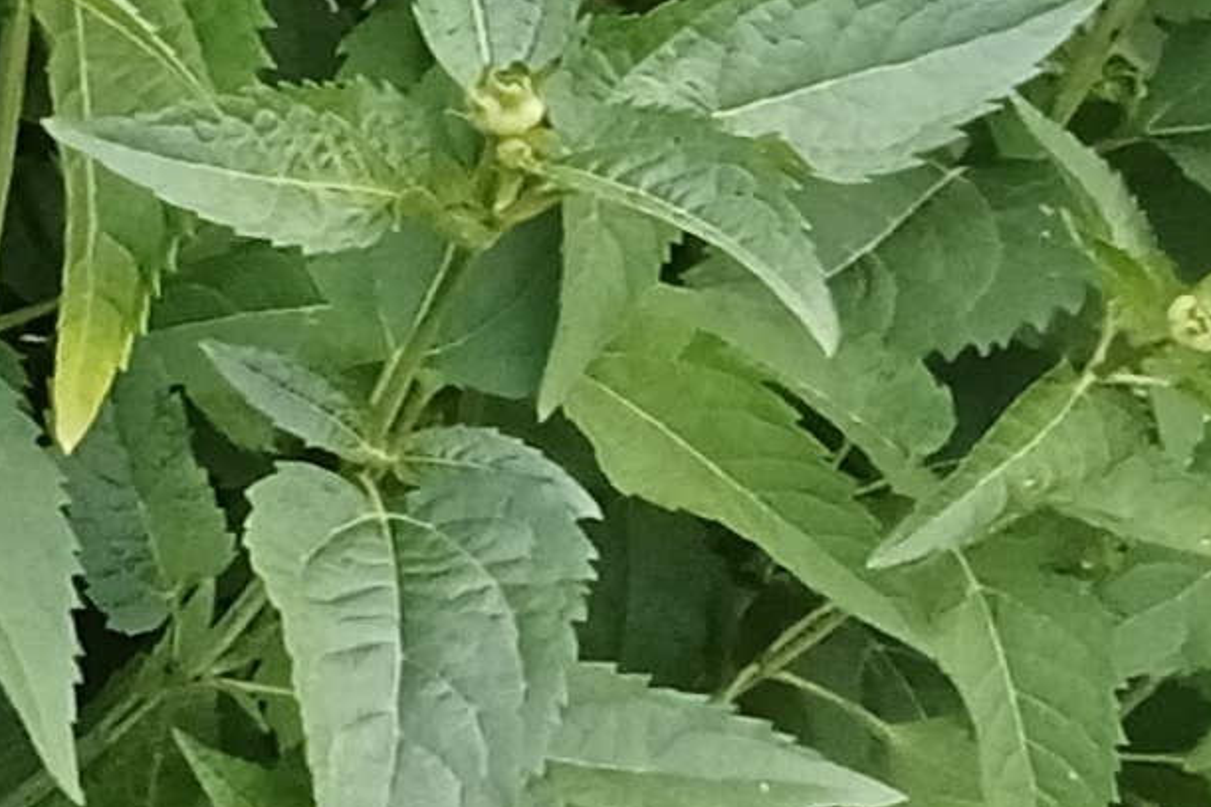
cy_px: -260
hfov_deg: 11.0
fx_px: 5044
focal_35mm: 150
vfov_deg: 9.0
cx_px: -1942
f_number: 2
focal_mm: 2.79
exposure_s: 1/100
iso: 191
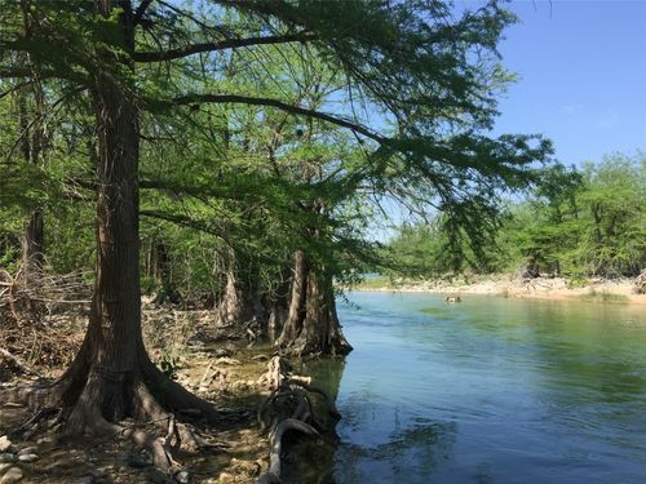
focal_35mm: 29
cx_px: 323
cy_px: 242
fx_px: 541
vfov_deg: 48.2
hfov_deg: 61.7
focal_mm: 4.15
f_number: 2.2
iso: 32
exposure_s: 1/1068
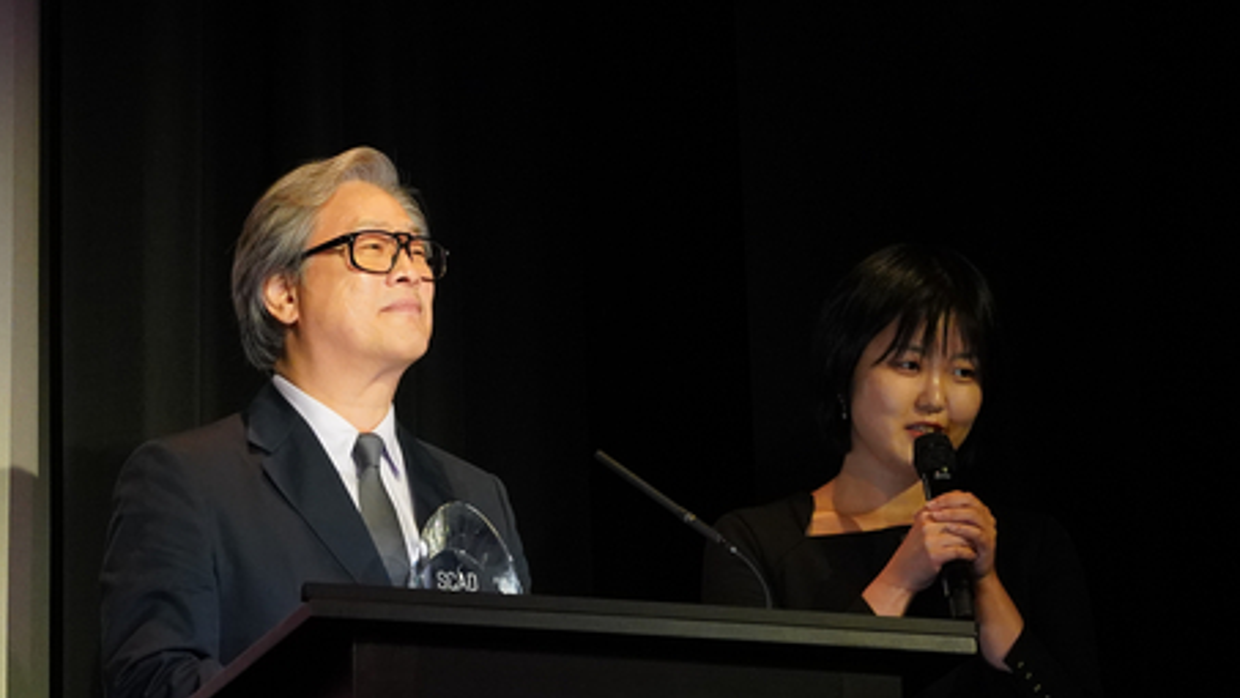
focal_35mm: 199
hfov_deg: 10.8
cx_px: 316
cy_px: 569
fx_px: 6544
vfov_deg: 6.1
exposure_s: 1/125
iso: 6400
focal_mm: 105
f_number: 7.1
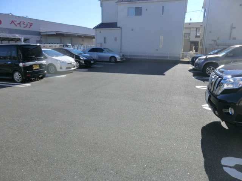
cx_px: 121
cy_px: 90
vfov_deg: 56.8
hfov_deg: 71.6
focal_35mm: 24
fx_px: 168
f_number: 3.2
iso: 80
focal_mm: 4.3
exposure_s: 1/800
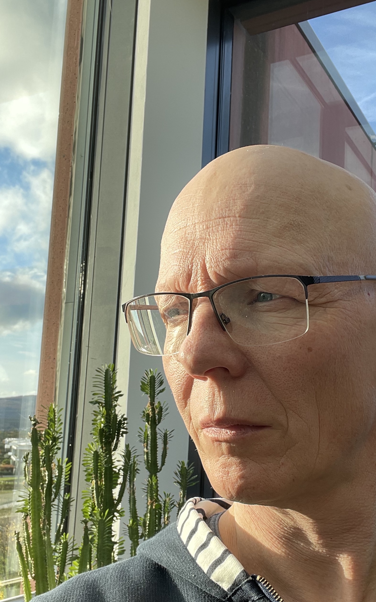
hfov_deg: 32.6
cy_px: 352
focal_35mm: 39
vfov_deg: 50.2
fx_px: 639
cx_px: 236
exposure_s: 1/126
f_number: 2.2
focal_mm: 2.71
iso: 25
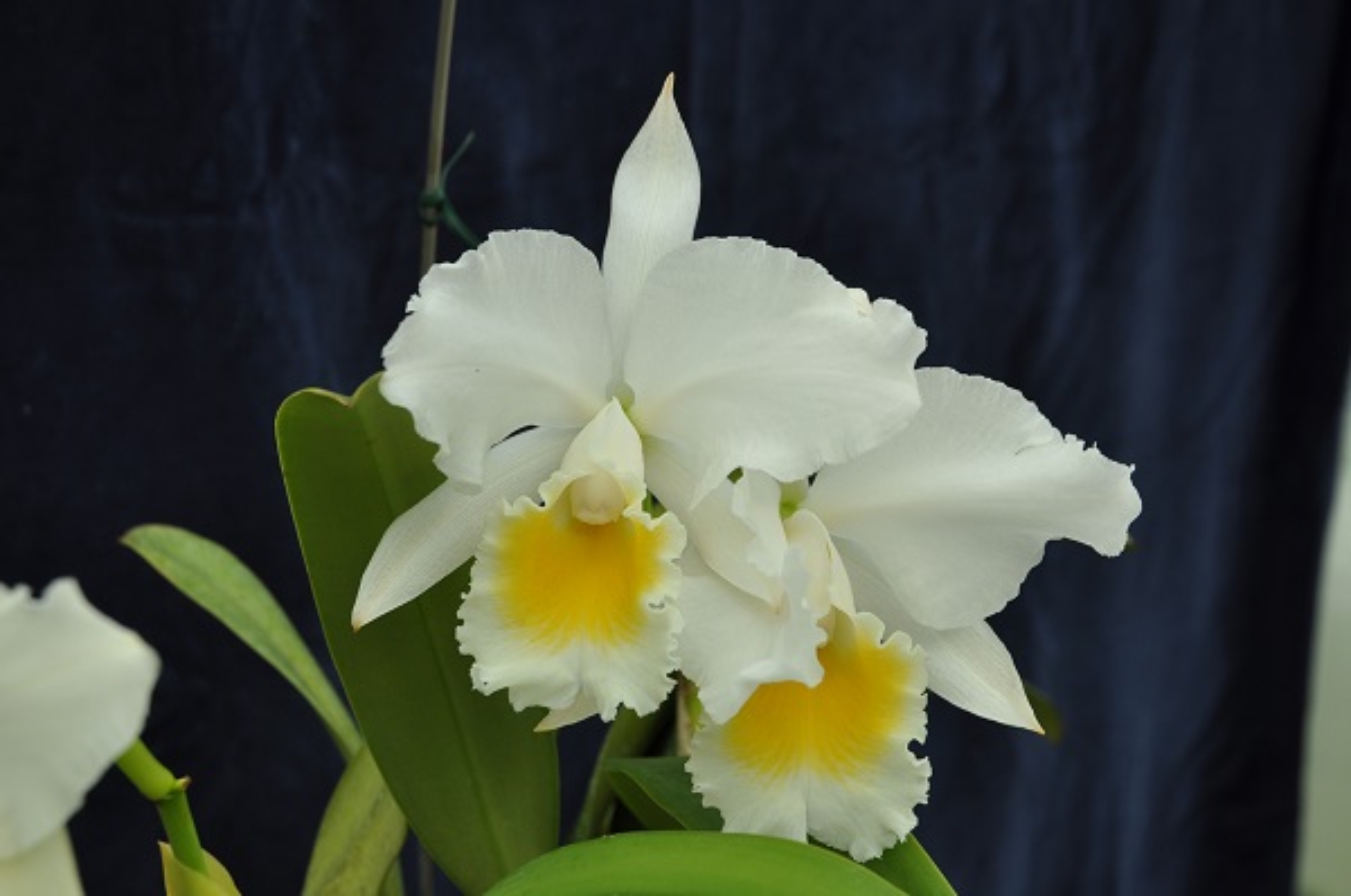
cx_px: 676
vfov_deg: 21.5
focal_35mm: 63
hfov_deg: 31.9
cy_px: 448
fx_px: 2360
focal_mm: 42
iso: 200
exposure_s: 1/160
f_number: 8
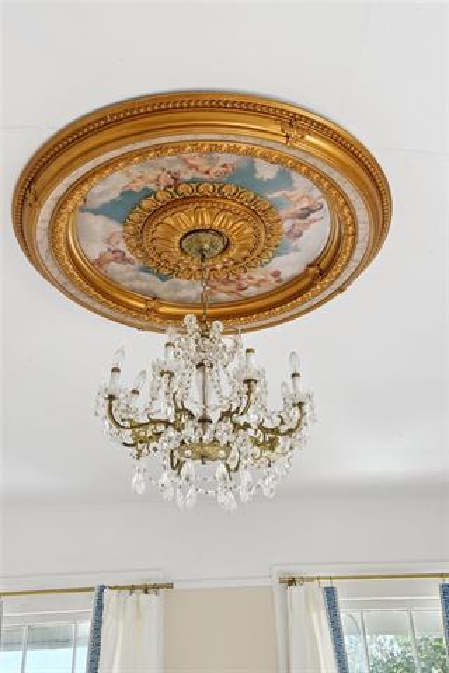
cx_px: 224
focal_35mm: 40
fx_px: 748
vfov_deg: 48.5
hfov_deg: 33.4
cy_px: 336
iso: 400
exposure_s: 1/30
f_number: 13
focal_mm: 40
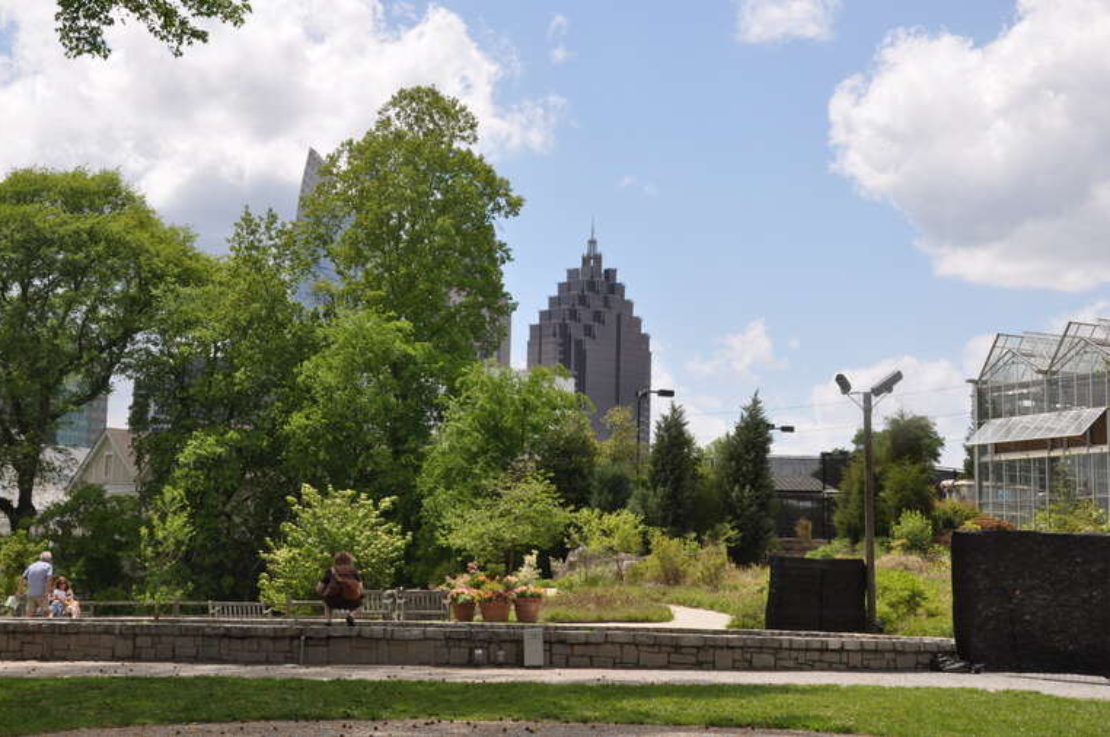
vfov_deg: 21.5
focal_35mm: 63
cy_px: 352
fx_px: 1940
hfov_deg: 31.9
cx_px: 532
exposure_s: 1/200
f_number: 14
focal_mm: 40
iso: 200
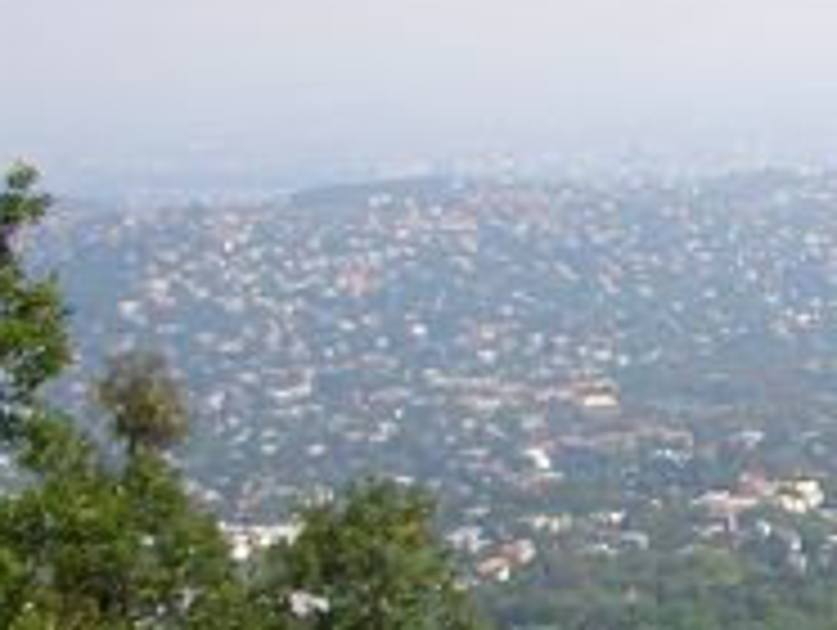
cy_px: 169
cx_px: 1148
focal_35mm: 122
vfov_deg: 12.1
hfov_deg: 15.2
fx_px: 2954
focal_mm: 5.8
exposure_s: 1/320
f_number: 4.3
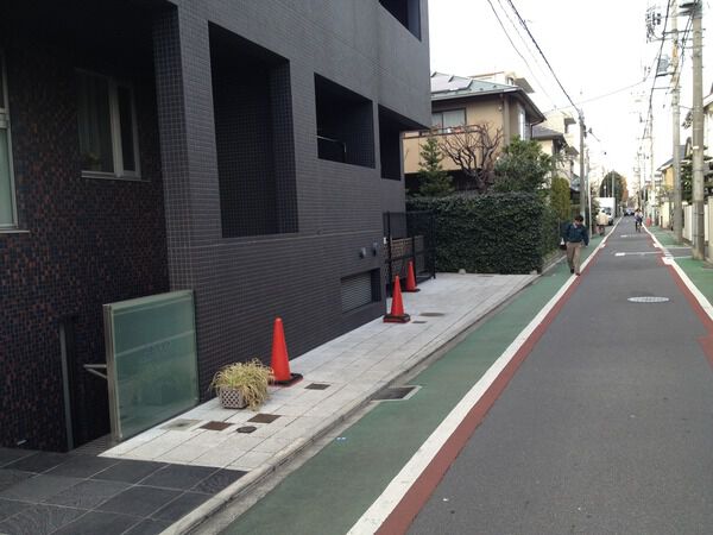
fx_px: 721
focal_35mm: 35
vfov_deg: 40.7
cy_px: 268
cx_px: 356
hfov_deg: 52.6
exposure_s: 1/141
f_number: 2.4
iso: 50
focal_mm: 4.28
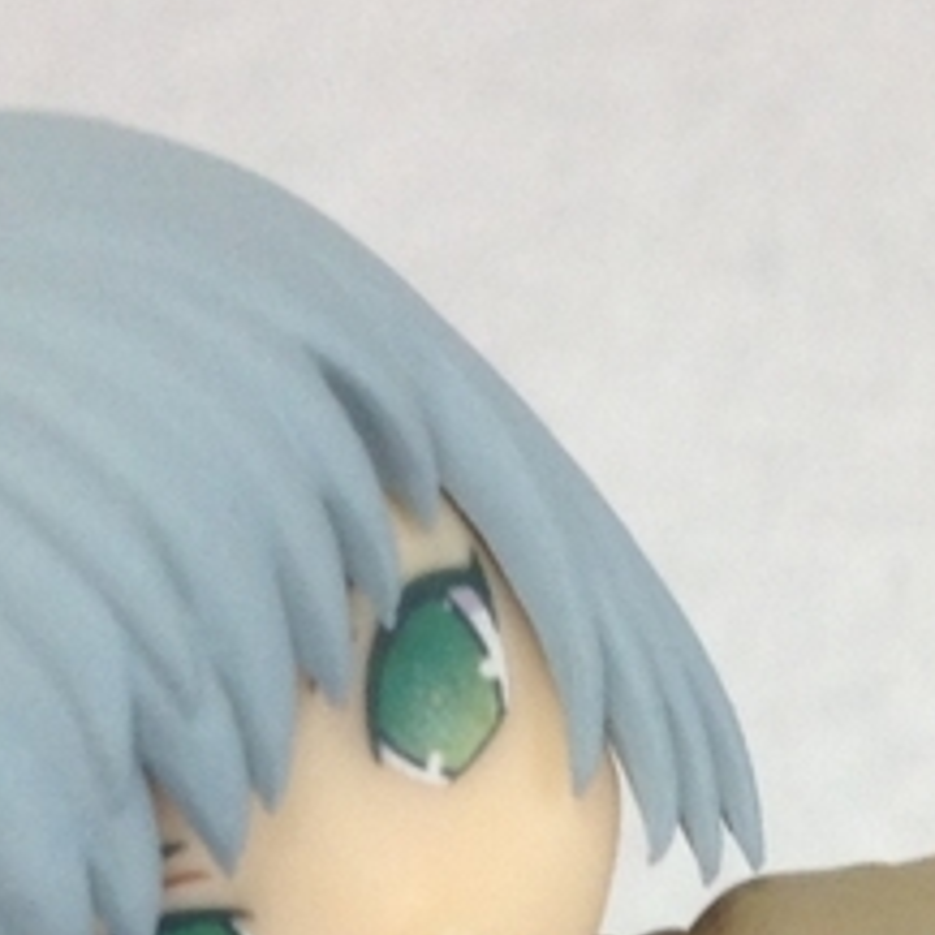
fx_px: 4920
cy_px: 1758
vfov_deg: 10.2
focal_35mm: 161
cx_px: 819
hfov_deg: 10.8
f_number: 2.4
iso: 64
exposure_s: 1/20
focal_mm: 4.12
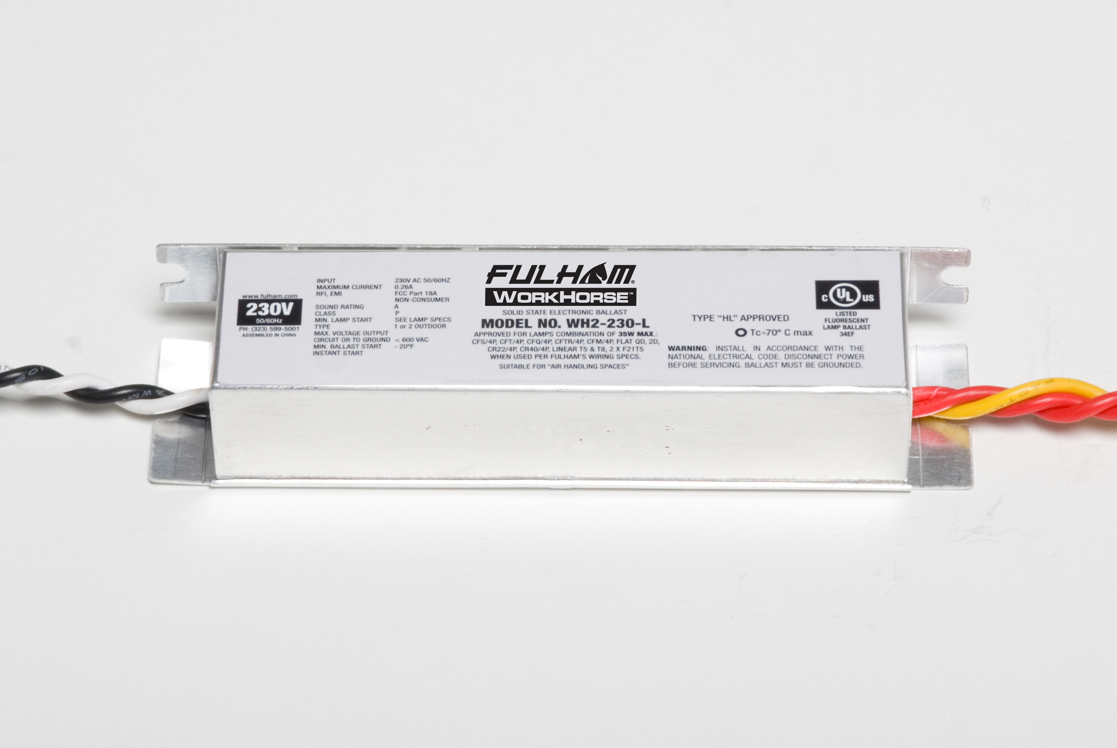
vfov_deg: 13.1
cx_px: 558
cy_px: 374
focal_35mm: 105
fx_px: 3262
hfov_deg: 19.4
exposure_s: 1/250
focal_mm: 70
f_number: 18
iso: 160
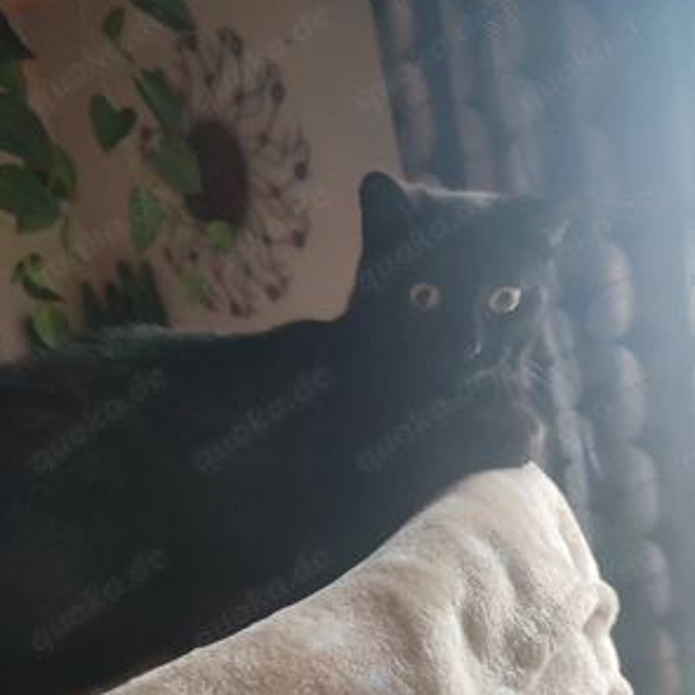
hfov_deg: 54.0
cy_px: 455
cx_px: 346
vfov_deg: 53.1
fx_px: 681
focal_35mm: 30
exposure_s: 1/20
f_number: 1.9
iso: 283
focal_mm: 6.04
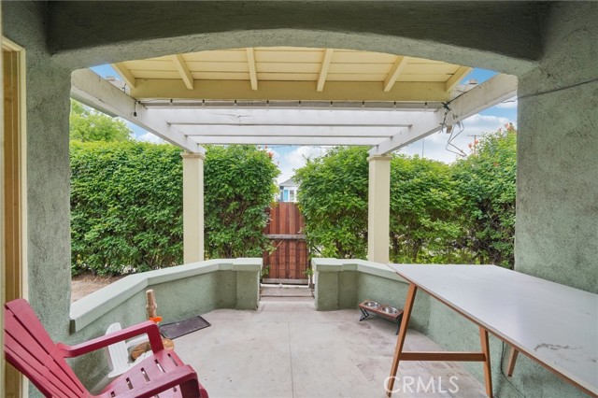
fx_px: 232
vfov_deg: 81.1
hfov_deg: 104.3
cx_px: 299
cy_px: 199
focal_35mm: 14
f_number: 7.1
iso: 250
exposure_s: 1/30
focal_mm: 14
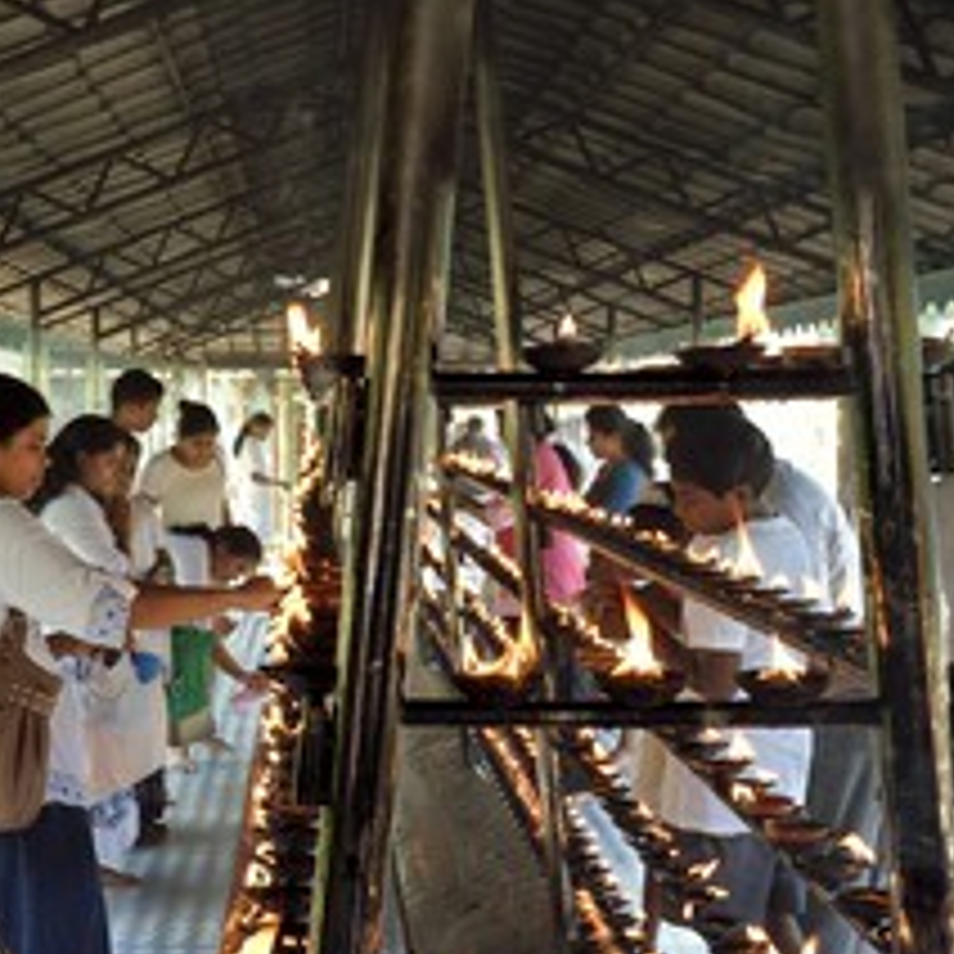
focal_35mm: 54
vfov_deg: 31.6
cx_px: 270
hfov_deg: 31.2
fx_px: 1684
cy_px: 500
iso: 1000
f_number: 10
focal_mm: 32
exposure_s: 1/125
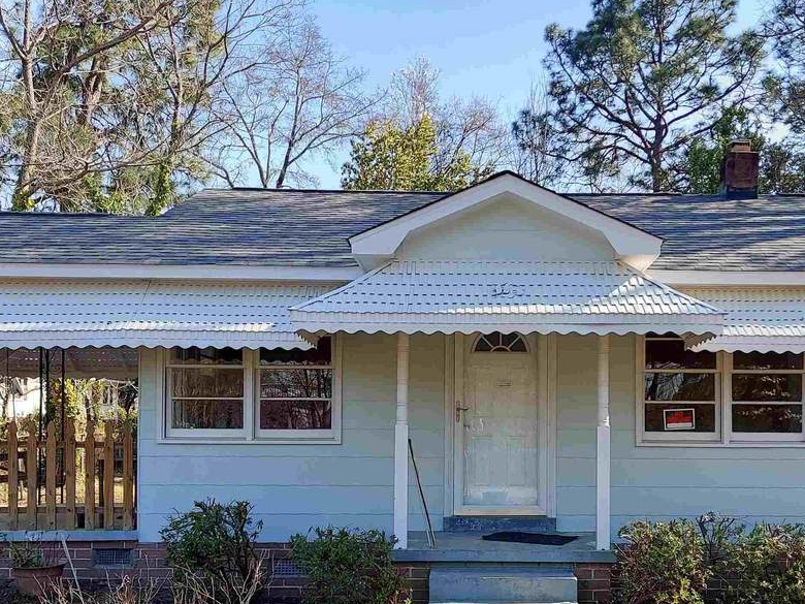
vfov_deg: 34.6
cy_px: 426
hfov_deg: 45.5
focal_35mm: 41
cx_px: 480
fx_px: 953
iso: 50
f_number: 2
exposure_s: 1/432
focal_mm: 4.6
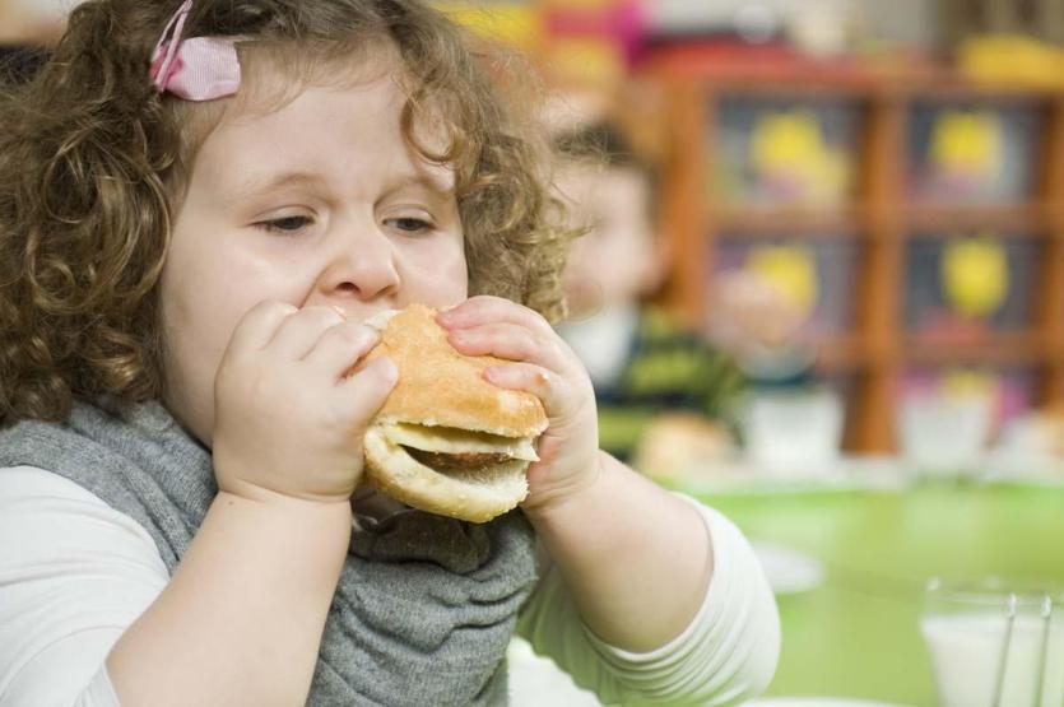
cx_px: 532
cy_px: 354
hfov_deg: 19.5
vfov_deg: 13.0
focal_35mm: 105
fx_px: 3100
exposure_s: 1/200
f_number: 2.8
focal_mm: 70
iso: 125
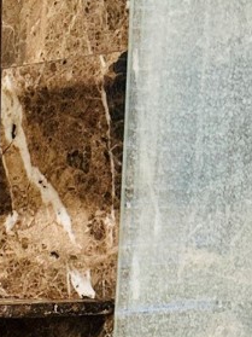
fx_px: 1282
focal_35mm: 132
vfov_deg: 13.7
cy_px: 559
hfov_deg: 10.3
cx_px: -268
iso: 320
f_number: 1.78
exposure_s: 1/60
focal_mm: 6.86
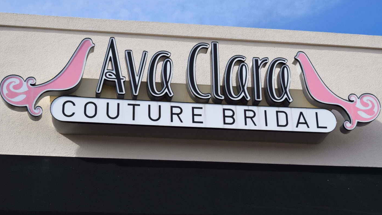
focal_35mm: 68
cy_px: 137
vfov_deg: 17.7
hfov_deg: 31.0
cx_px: 189
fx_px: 689
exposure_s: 1/1600
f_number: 6.3
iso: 400
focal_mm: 38
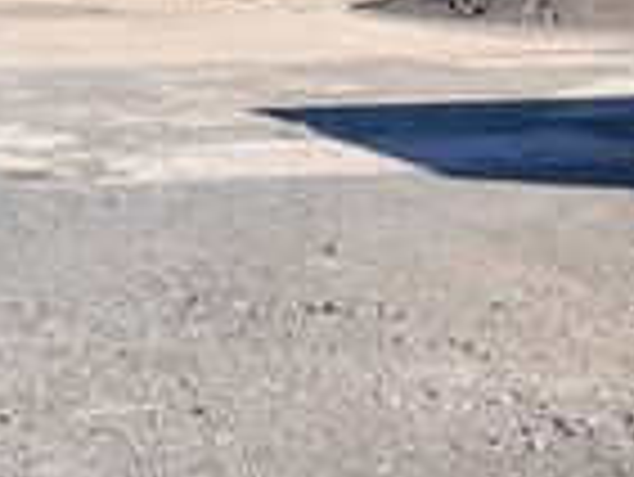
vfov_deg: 15.6
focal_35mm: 92
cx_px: -9
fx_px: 1686
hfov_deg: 20.6
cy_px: -79
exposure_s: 1/517
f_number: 1.8
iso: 20
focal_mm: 3.98
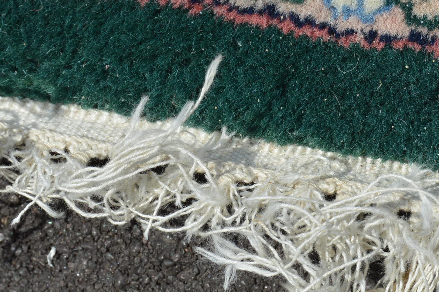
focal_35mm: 164
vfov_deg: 8.4
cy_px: 154
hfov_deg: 12.5
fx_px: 1998
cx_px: 202
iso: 100
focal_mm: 55
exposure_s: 1/200
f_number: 13
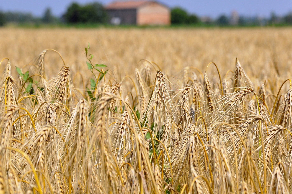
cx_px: 161
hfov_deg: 10.2
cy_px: 85
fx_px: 1642
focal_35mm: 203
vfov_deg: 6.8
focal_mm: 105
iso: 200
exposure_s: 1/350
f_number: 9.5
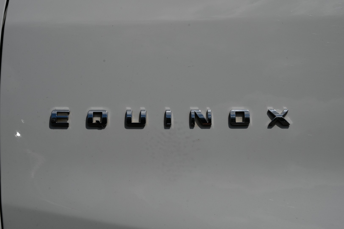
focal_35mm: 51
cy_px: 114
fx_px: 487
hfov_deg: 38.9
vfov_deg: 26.4
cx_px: 172
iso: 100
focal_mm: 51
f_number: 11
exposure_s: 1/1000
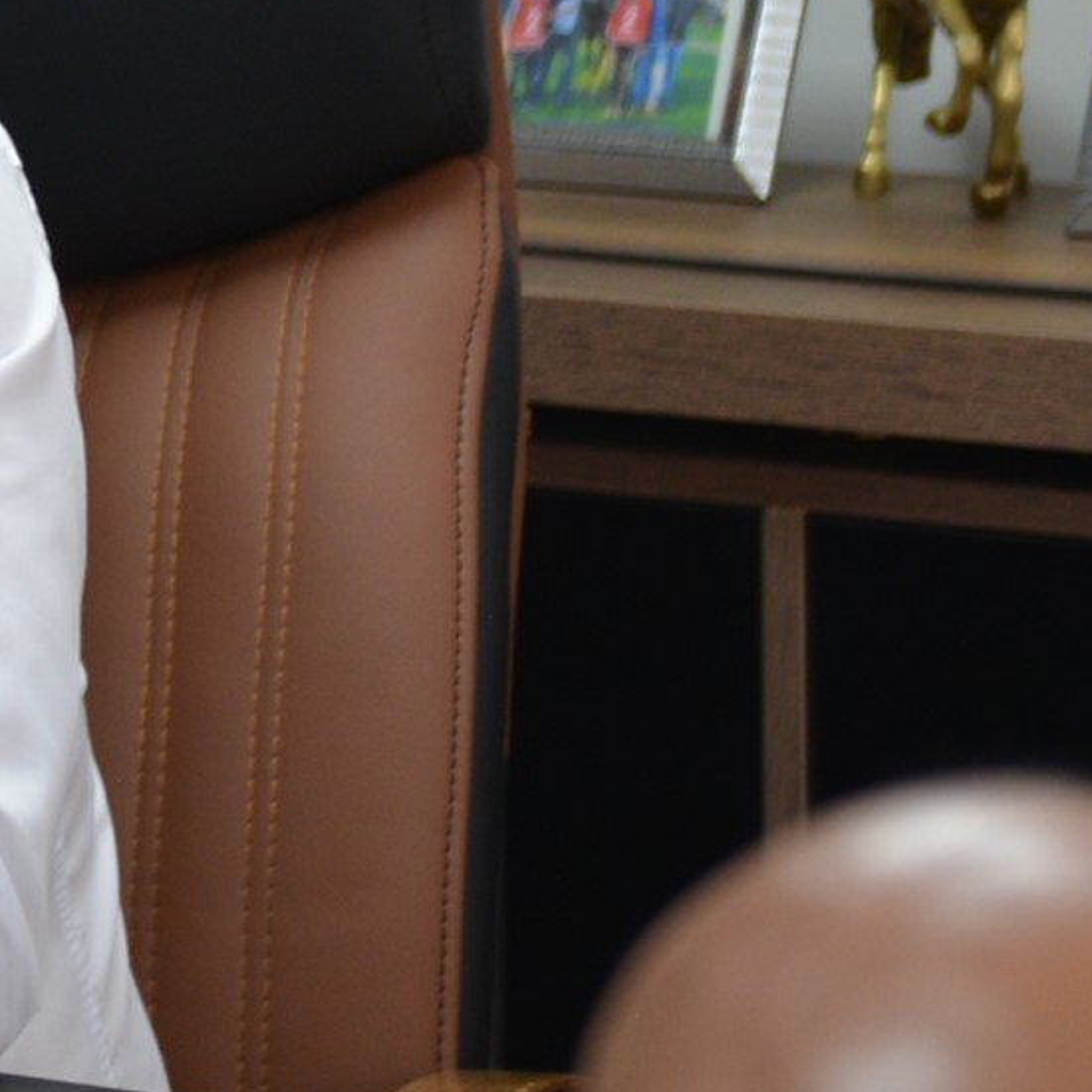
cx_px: -1279
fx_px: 10457
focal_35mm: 293
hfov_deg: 5.8
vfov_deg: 5.9
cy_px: -695
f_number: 3.2
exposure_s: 1/160
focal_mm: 56
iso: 640
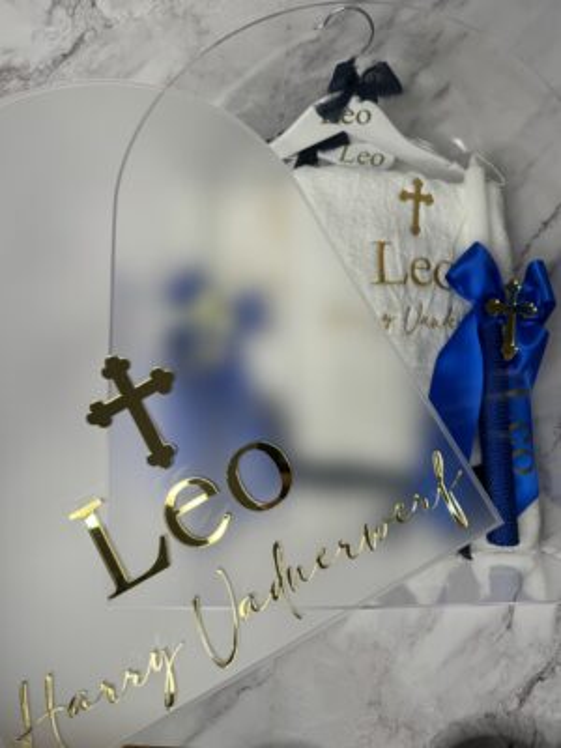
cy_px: 374
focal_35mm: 24
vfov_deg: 71.6
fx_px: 519
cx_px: 280
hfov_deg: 56.8
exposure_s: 1/265
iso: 64
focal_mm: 6.76
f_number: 1.78
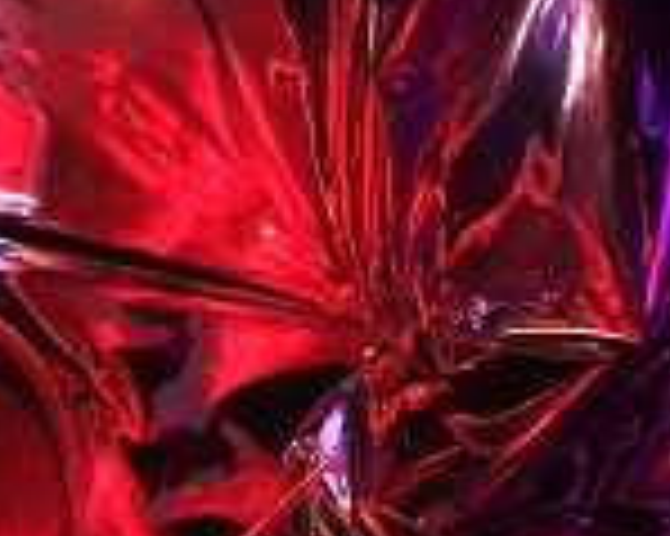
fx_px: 1883
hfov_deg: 19.8
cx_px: 607
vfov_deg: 16.1
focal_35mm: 95
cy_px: 390
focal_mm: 4.15
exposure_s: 1/17
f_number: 2.2
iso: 320
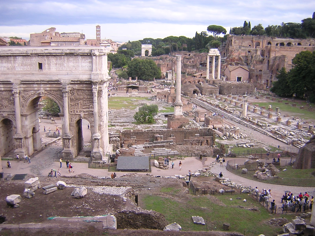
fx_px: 328
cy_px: 118
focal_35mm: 36
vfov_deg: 39.7
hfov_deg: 51.4
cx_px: 158
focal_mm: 4.7
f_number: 2.6
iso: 100
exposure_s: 1/108
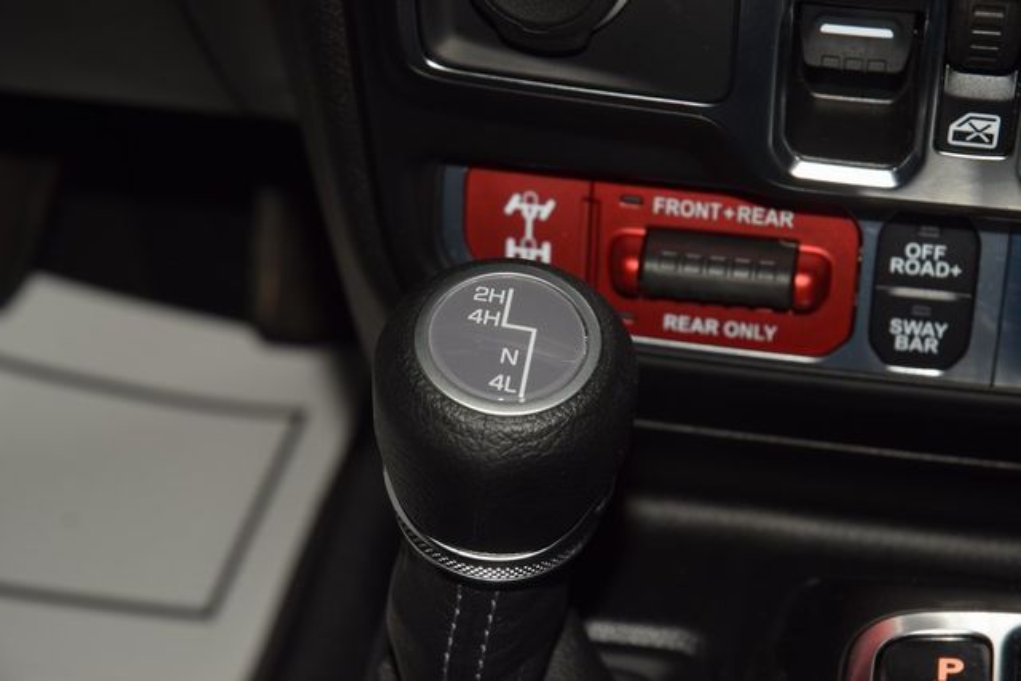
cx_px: 510
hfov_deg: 19.5
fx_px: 2978
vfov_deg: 13.0
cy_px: 340
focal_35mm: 105
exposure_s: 1/125
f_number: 8
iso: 100
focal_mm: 70
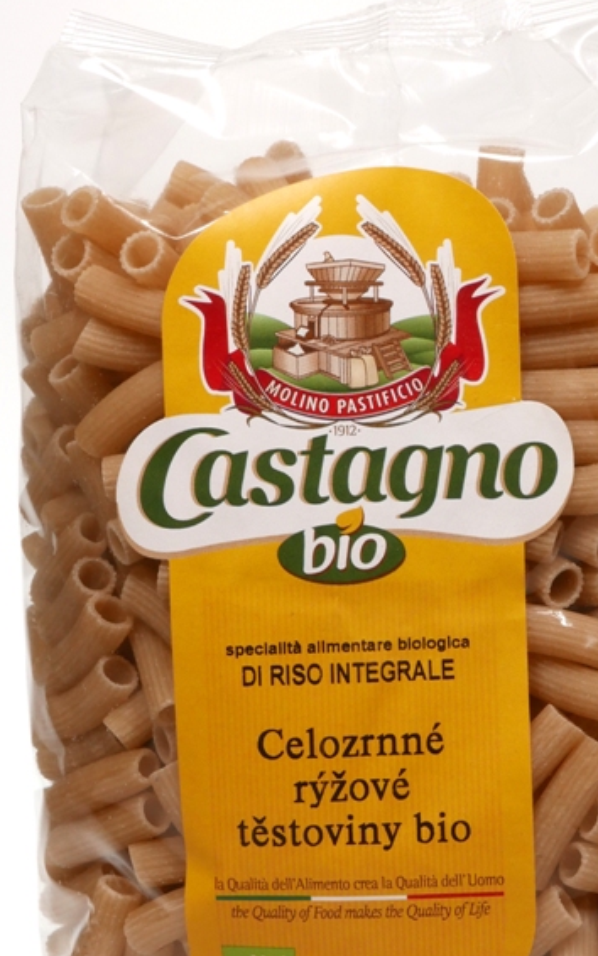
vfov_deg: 27.5
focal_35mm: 75
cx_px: 396
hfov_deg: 17.4
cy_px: 522
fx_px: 1955
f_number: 16
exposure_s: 1/30
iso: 800
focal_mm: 23.6
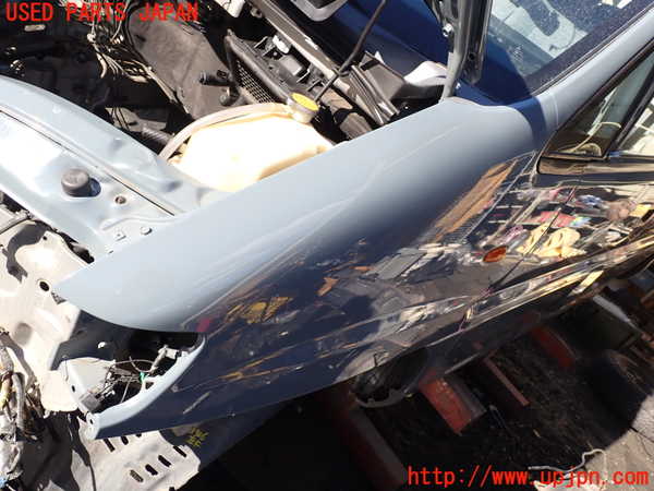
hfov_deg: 60.0
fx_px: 567
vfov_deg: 46.8
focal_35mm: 30
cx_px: 327
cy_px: 246
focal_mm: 5.4
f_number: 3.2
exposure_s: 1/320
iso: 100
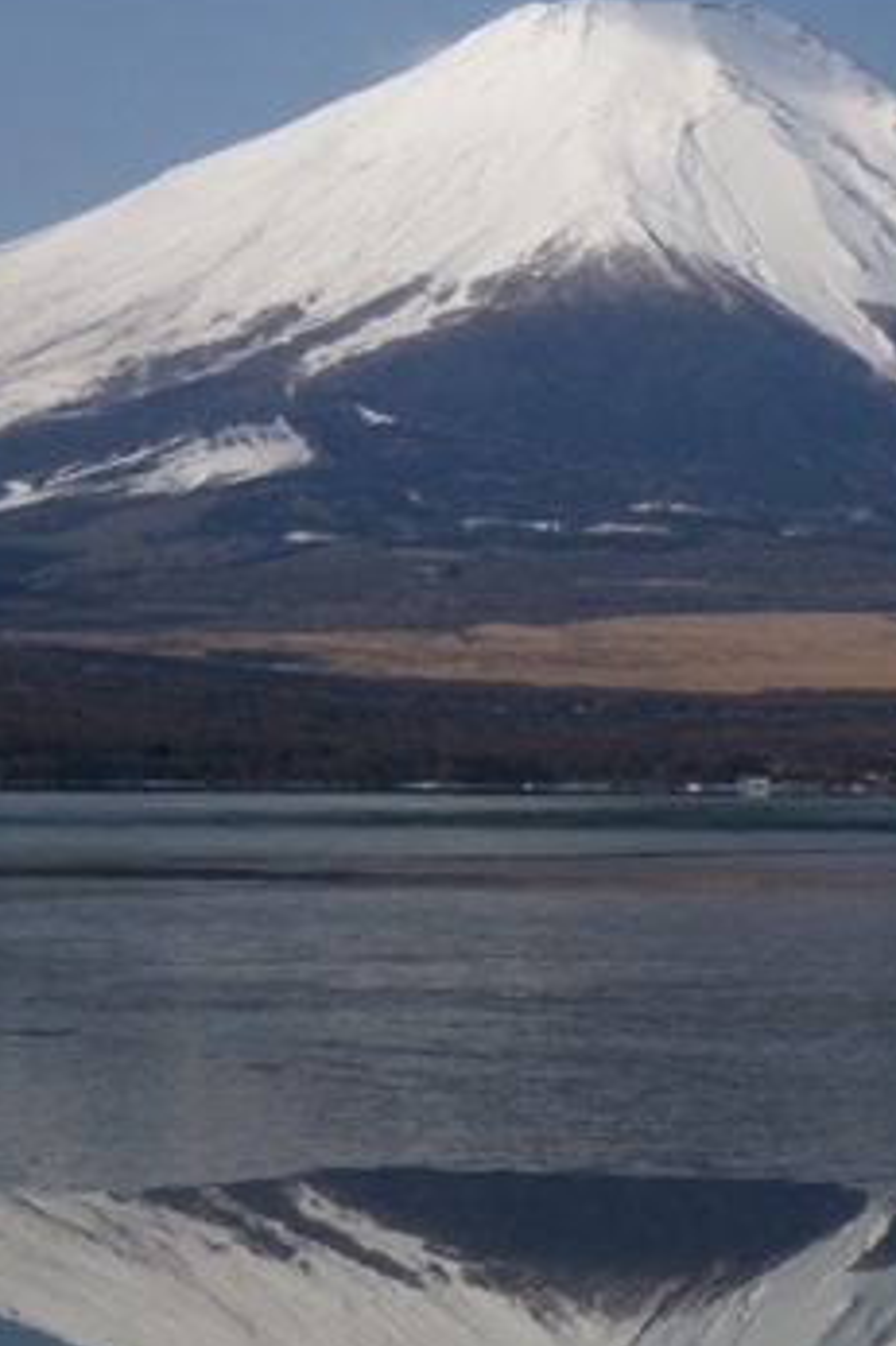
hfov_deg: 11.3
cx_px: 617
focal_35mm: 121
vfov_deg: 16.9
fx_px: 4527
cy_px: 749
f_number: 9
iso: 200
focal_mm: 35
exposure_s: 1/1000
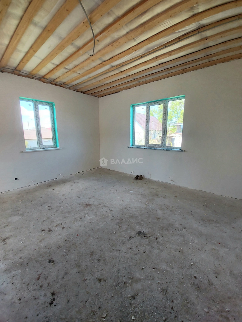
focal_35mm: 13
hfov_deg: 89.9
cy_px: 161
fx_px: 121
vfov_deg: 106.2
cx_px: 121
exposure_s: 1/100
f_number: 2.2
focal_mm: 1.74
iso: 64
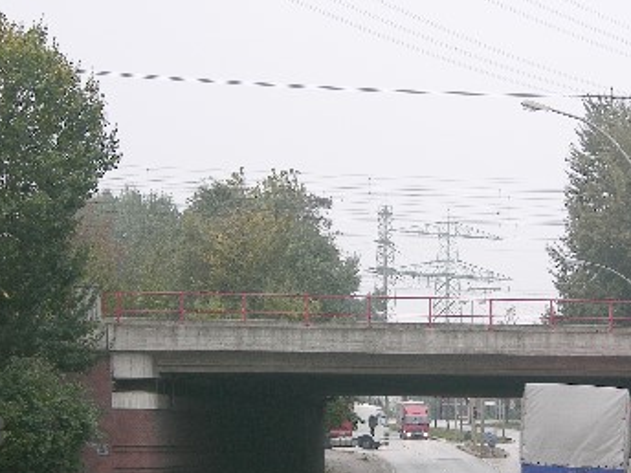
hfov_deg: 13.1
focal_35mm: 150
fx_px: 2734
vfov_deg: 9.9
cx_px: 450
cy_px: 372
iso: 50
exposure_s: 1/28
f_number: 3.5
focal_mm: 22.3
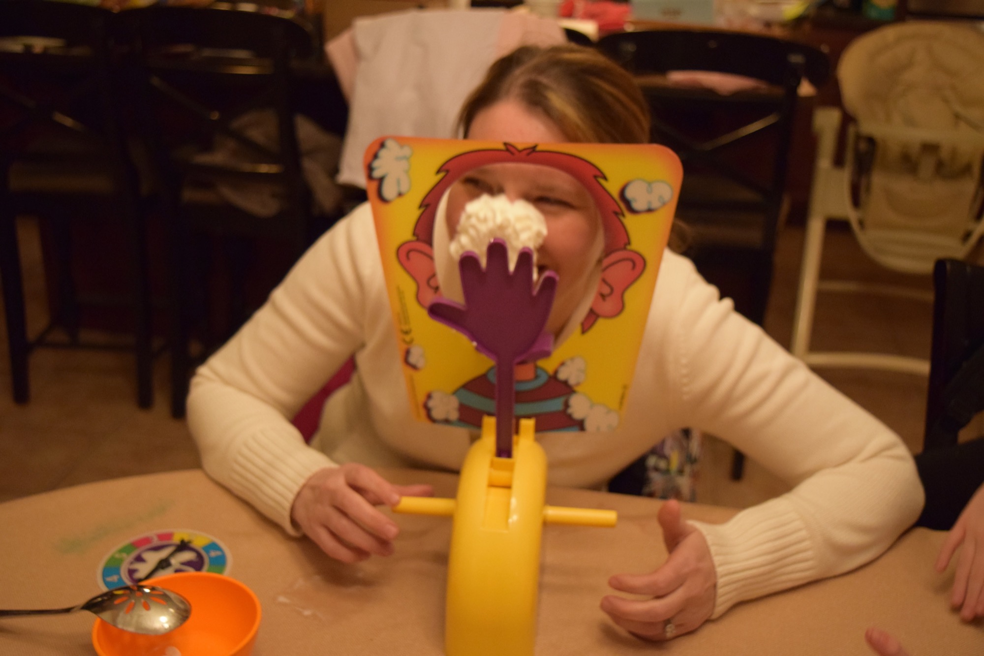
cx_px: 492
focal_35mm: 40
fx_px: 1107
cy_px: 328
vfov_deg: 33.0
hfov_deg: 47.9
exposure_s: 1/30
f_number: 4
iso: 2800
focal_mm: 27
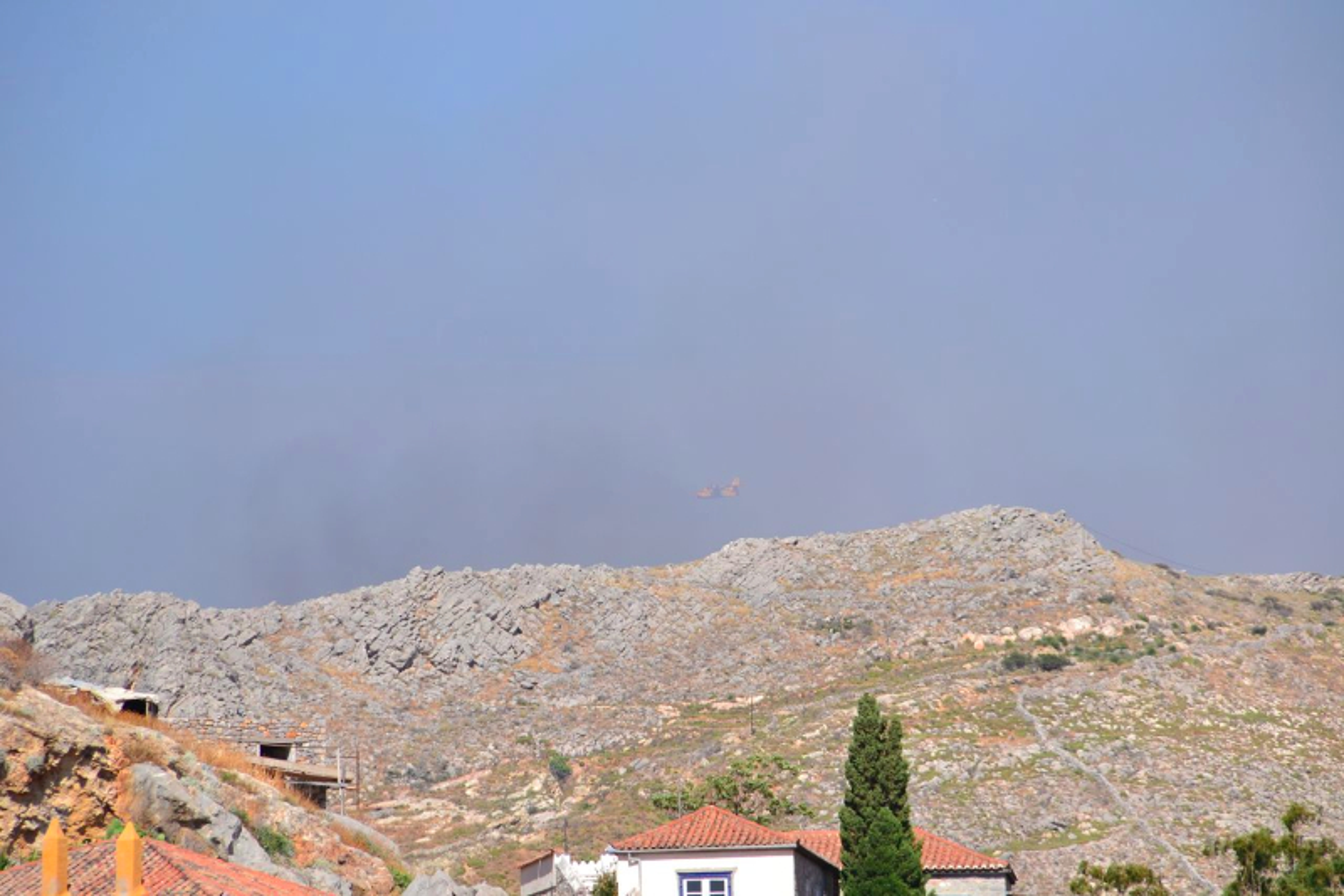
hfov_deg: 6.9
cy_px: 448
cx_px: 672
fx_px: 11197
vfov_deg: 4.6
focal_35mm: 300
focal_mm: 200
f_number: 11
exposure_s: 1/500
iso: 280
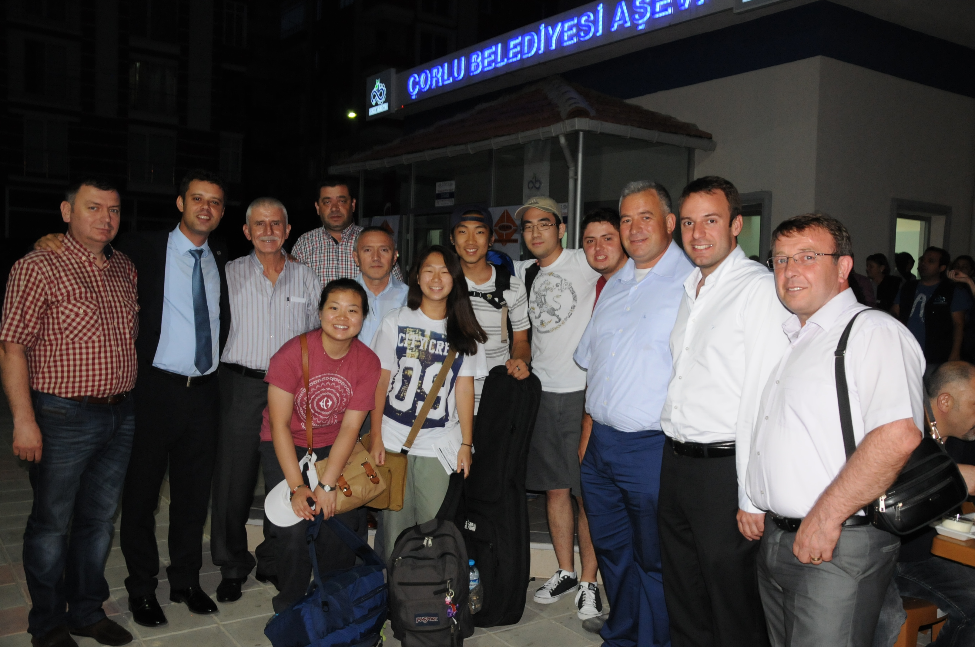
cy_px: 324
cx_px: 488
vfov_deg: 39.9
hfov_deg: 57.3
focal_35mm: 33
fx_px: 893
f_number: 5.6
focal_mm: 22
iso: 1250
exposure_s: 1/60
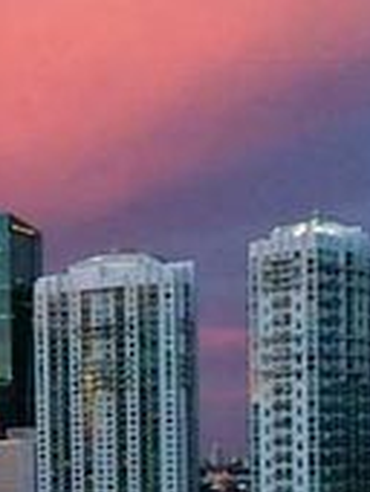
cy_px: 491
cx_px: -95
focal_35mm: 88
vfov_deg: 21.5
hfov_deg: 16.0
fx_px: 1251
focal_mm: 4.12
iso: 100
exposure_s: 1/30
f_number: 2.2
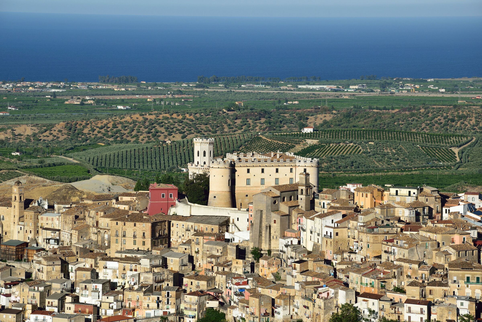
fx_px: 2109
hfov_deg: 13.0
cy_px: 161
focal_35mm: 158
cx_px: 241
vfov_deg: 8.7
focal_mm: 105
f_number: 11
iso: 200
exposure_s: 1/500
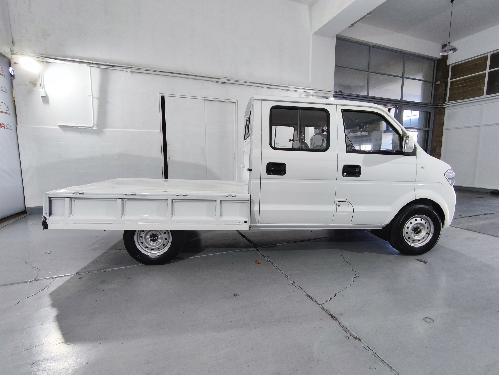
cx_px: 250
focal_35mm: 17
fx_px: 245
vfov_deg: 74.7
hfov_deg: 91.0
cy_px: 188
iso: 64
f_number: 2.2
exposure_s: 1/50
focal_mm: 1.91
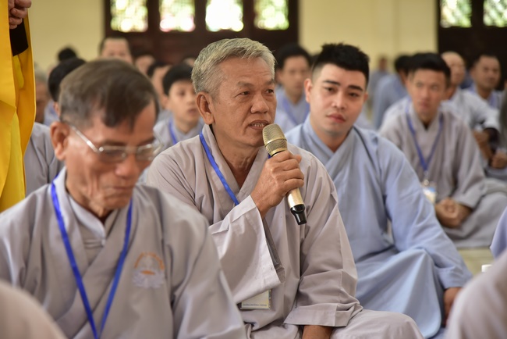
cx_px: 254
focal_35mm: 120
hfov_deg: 17.1
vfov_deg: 11.4
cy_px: 170
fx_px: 1691
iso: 1250
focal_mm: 120
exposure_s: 1/80
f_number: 4
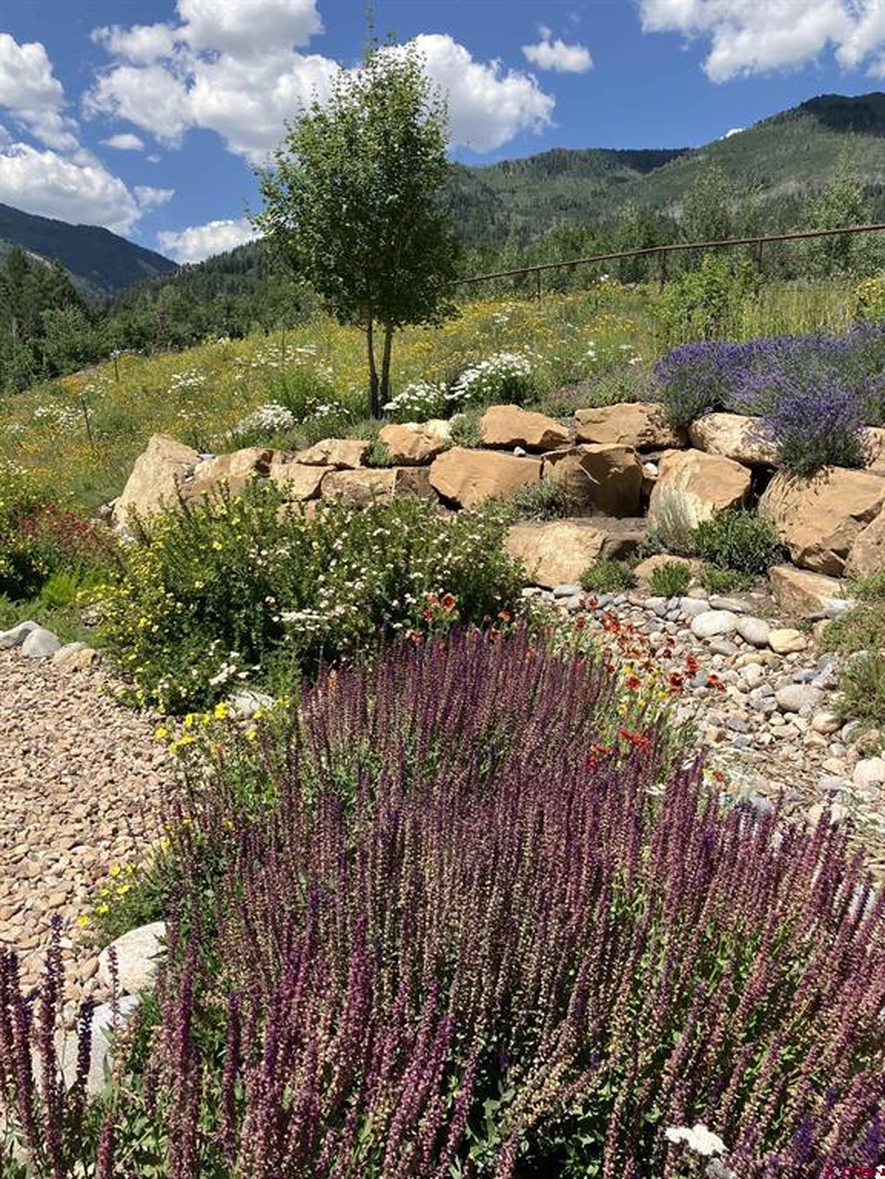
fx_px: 954
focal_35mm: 28
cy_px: 590
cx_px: 442
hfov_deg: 49.7
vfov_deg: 63.4
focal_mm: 3.99
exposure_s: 1/1453
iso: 32
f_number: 1.8
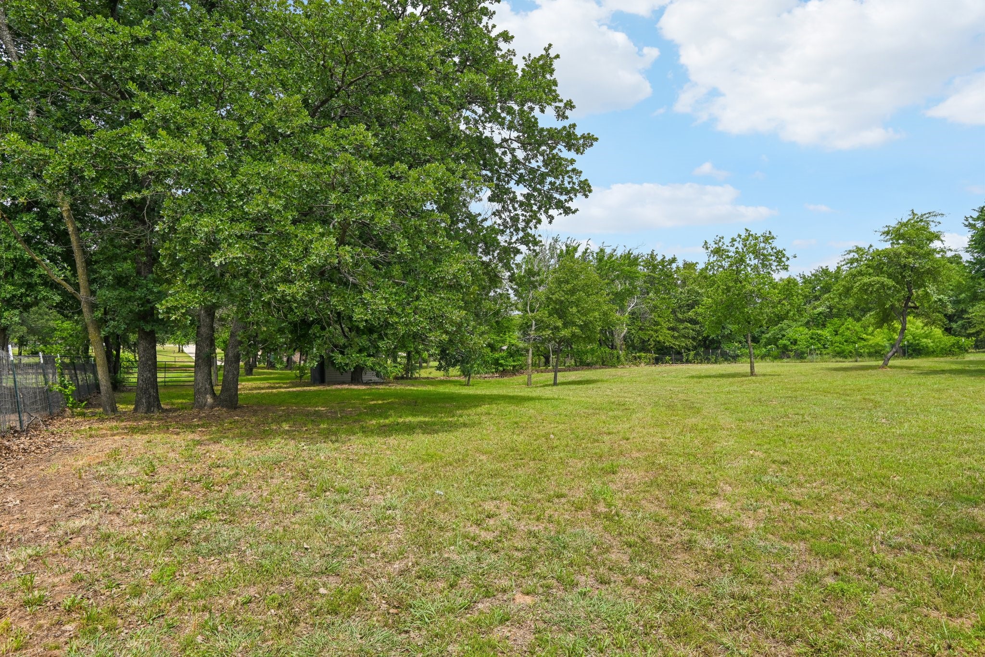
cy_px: 328
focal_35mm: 21
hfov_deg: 81.2
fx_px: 574
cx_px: 492
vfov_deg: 59.5
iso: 400
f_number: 8
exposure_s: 1/800
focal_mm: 21
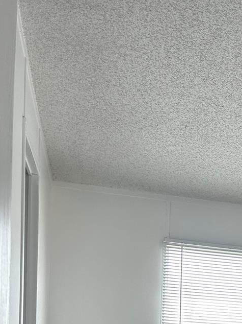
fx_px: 588
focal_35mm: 63
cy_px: 389
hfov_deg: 21.6
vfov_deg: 27.1
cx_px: 289
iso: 50
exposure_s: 1/121
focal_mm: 5.7
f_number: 1.5
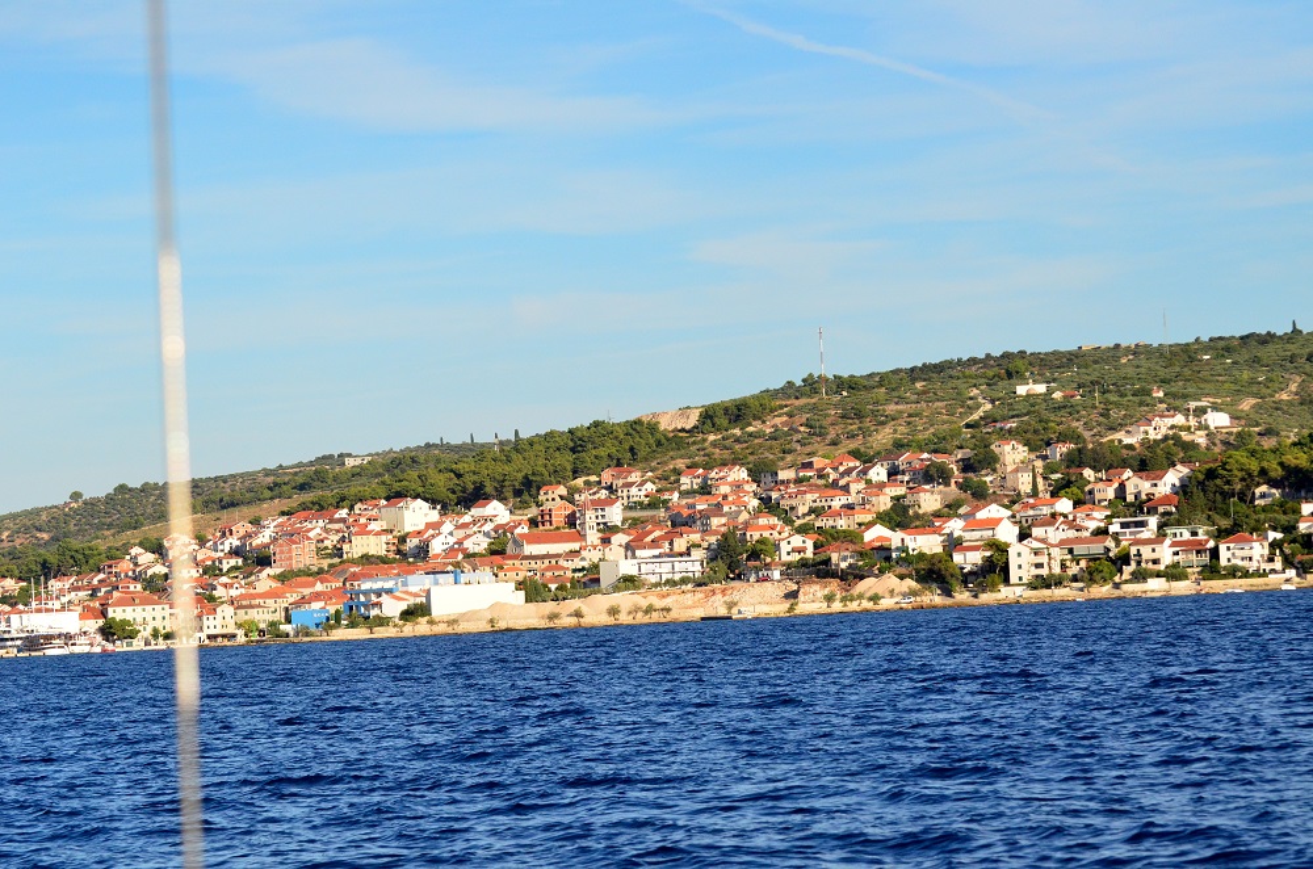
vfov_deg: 10.6
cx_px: 656
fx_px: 4694
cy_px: 434
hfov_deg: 15.9
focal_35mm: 129
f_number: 5.6
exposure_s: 1/8000
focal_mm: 86
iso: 1400
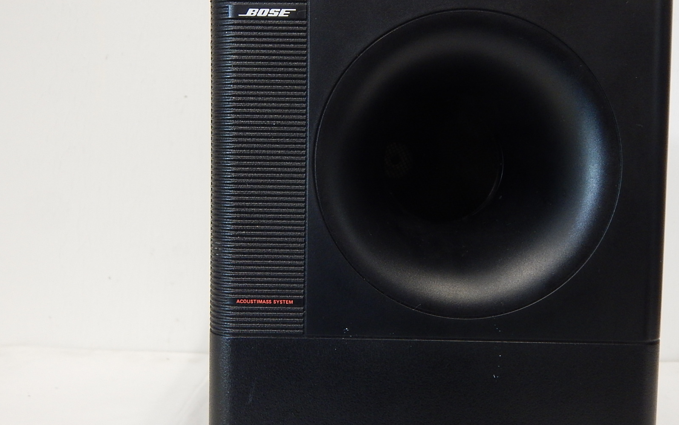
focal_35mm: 33
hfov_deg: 58.1
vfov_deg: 38.3
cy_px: 183
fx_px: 611
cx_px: 340
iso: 400
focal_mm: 5.6
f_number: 3.2
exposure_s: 1/30
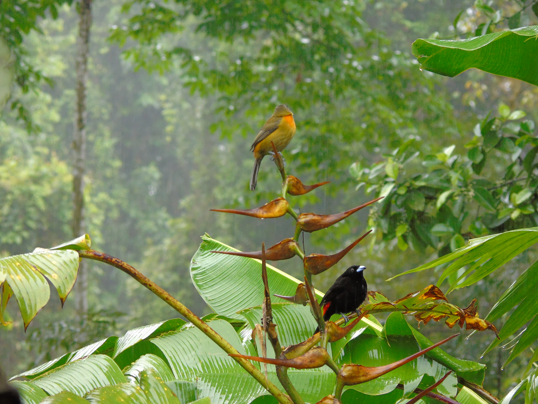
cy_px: 198
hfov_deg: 5.9
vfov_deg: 4.4
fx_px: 5206
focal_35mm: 335
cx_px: 268
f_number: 5.1
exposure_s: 1/100
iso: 400
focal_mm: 57
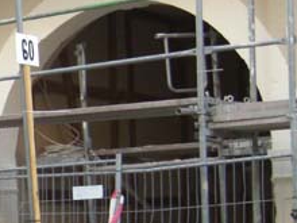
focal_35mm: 138
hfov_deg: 13.5
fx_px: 1184
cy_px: 184
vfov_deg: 10.7
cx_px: -143
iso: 200
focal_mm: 7.9
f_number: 2.8
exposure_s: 1/100
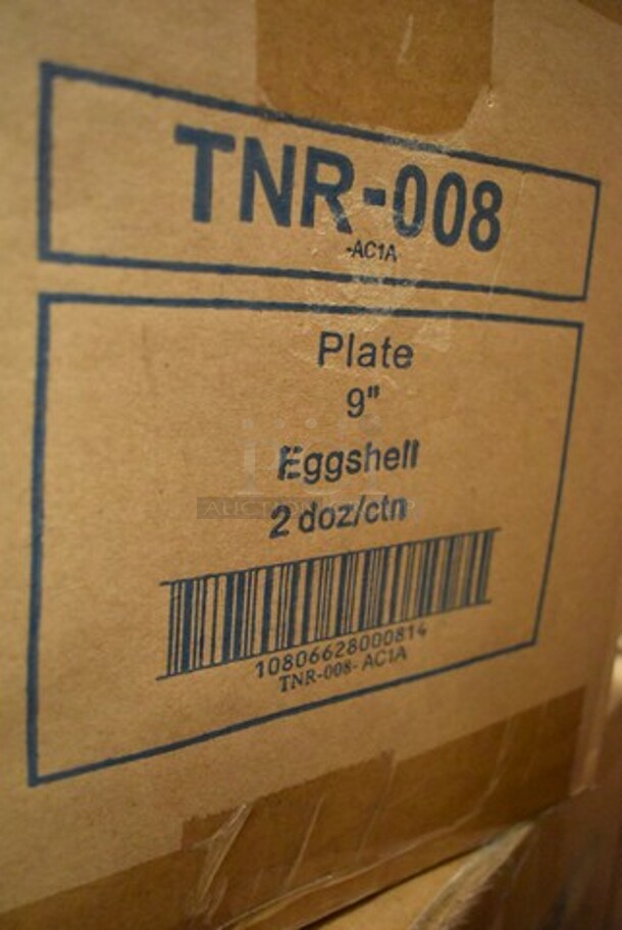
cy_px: 465
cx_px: 311
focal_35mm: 33
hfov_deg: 40.1
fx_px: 853
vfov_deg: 57.2
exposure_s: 1/125
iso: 8000
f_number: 3.8
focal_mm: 22
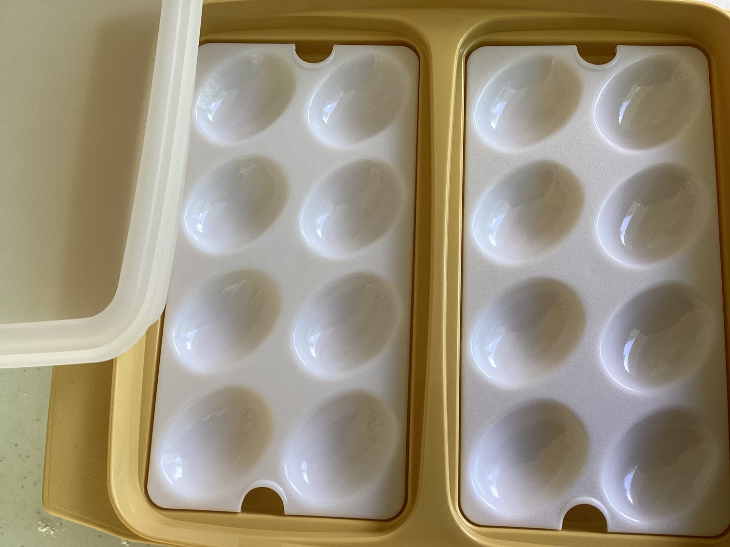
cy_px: 274
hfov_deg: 58.3
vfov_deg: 45.4
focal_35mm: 31
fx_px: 654
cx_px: 365
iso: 40
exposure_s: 1/100
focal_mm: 3.3
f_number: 2.4
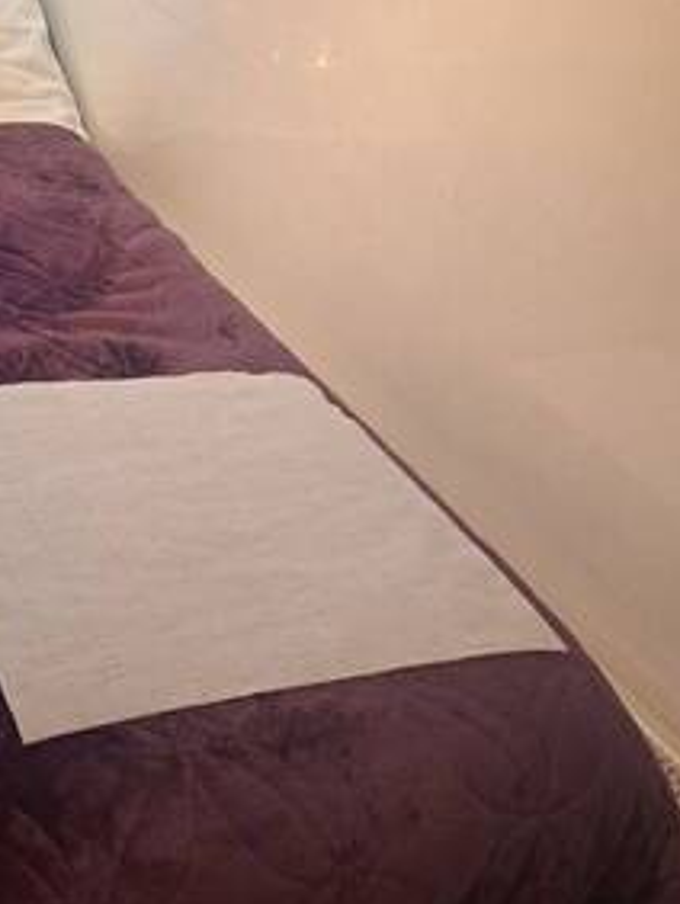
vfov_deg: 33.9
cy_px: -19
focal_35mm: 51
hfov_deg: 27.2
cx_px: 26
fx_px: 1334
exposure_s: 1/50
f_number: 1.8
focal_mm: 5.23
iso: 125
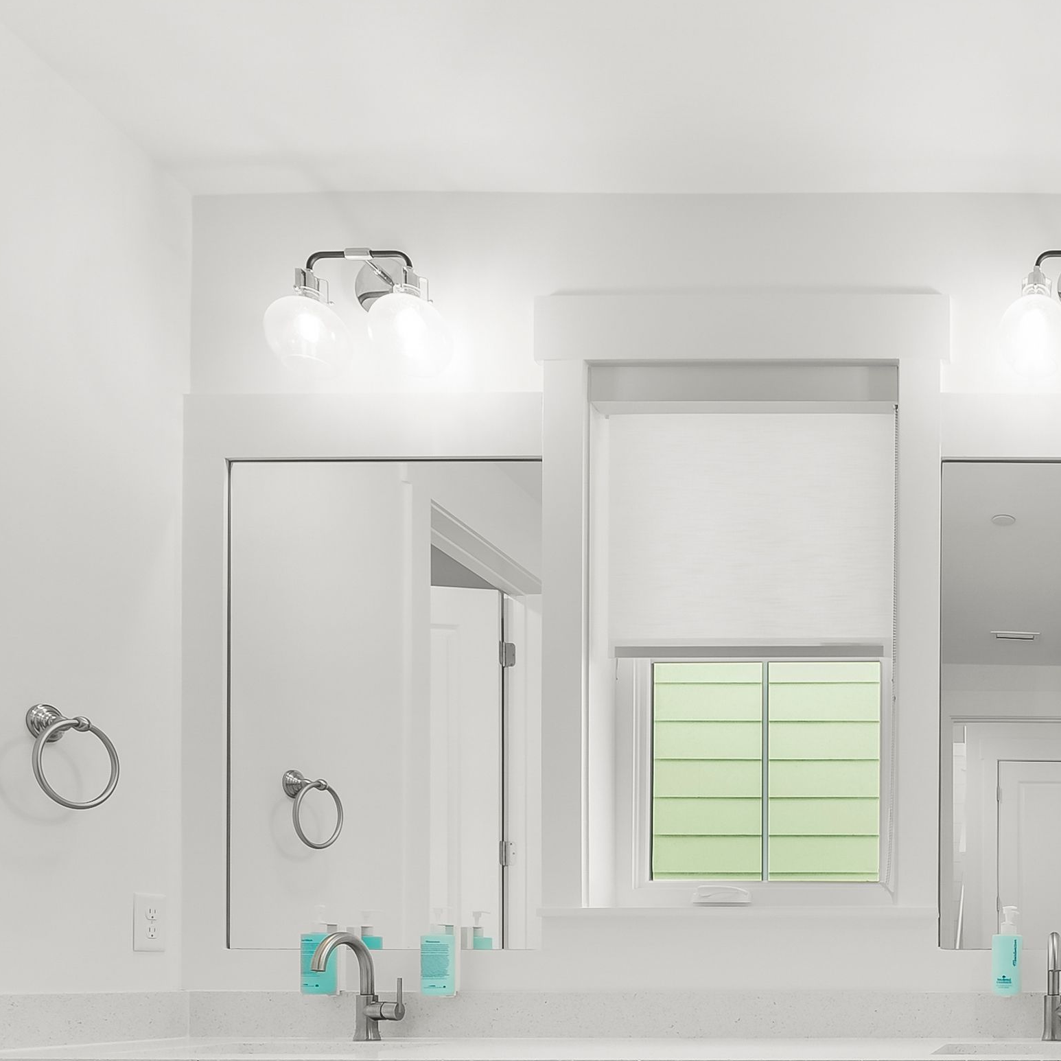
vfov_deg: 50.5
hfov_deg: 47.1
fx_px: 971
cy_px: 964
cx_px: 1073
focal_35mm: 28
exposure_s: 1/5
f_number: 8
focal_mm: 12
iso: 400
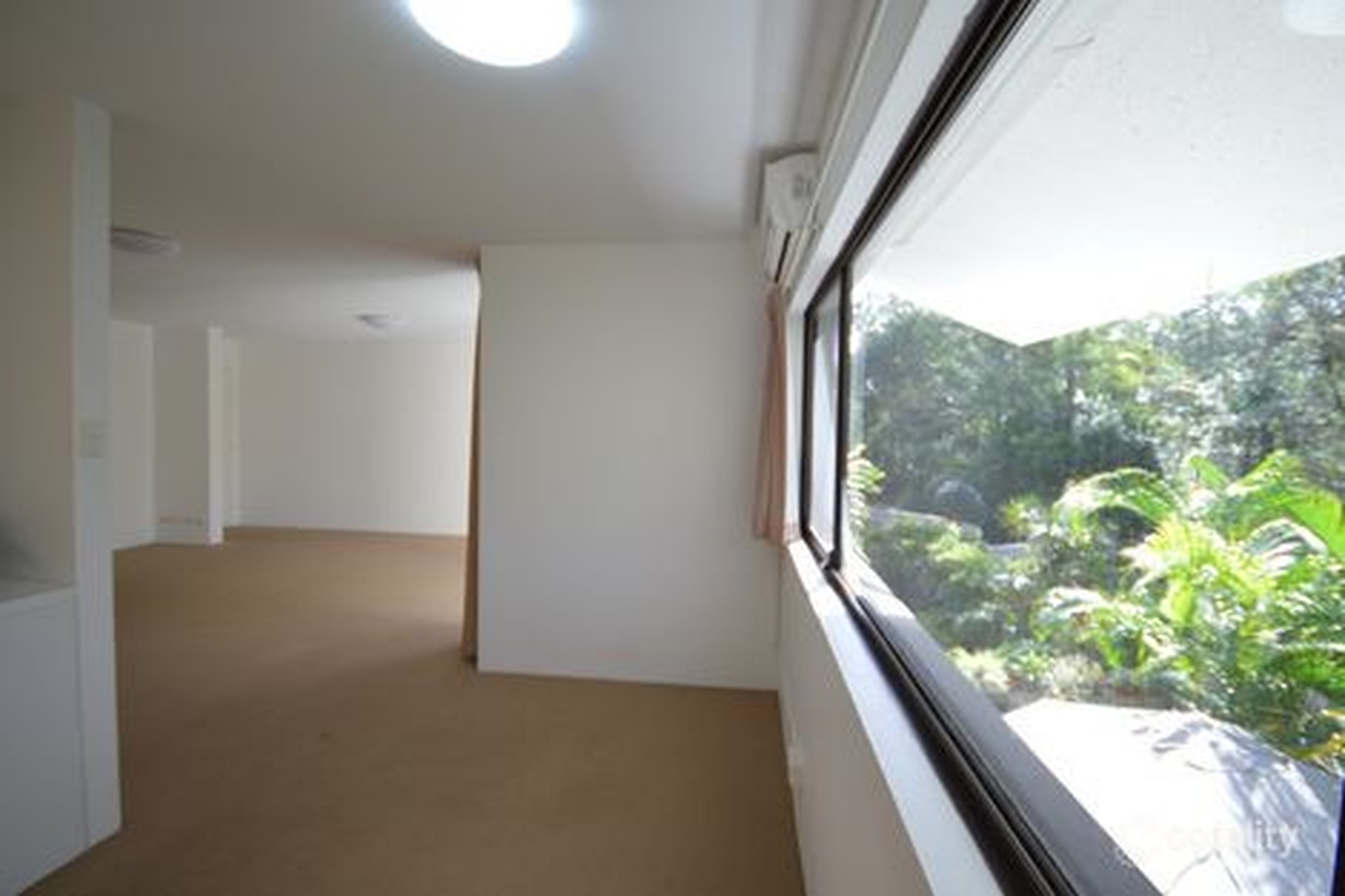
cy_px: 448
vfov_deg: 77.3
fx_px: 560
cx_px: 672
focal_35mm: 15
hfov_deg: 100.4
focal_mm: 10
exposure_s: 1/40
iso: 200
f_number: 4
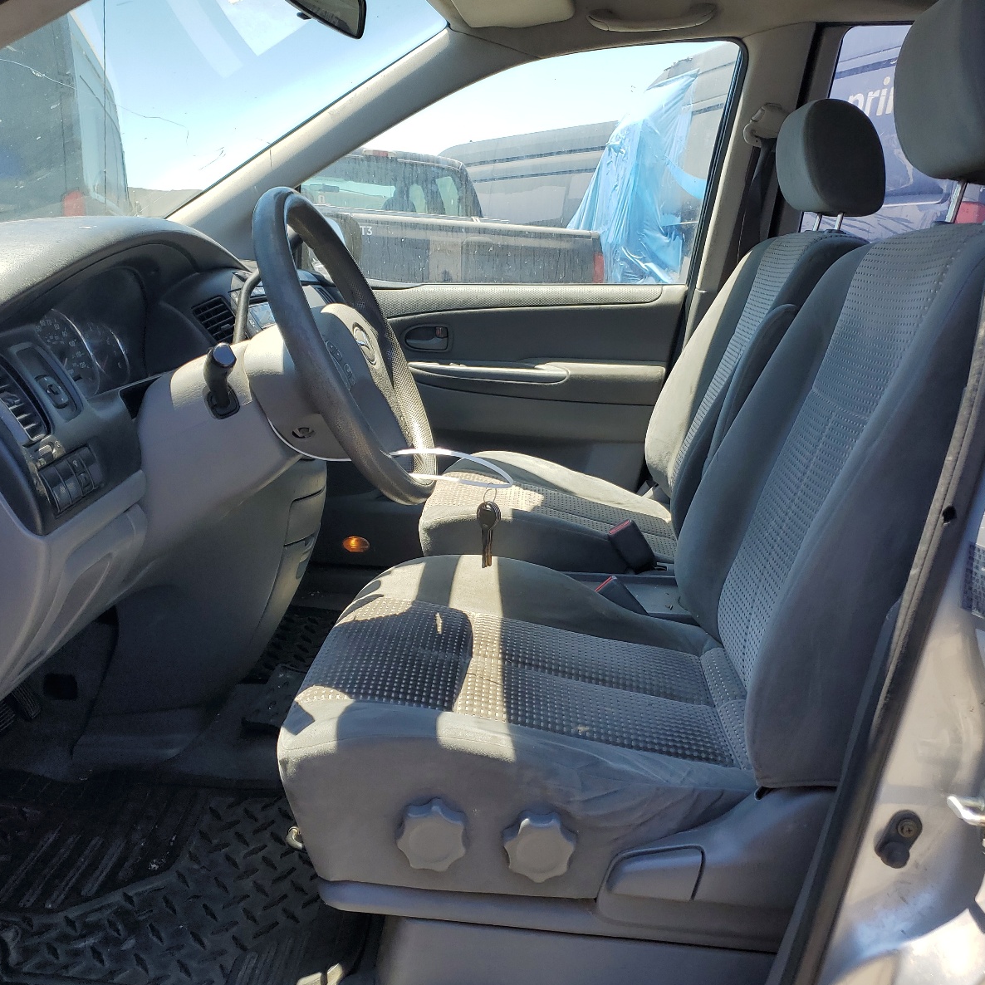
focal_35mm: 31
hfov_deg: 52.5
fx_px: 998
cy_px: 497
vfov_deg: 52.5
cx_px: 485
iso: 50
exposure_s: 1/833
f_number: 1.5
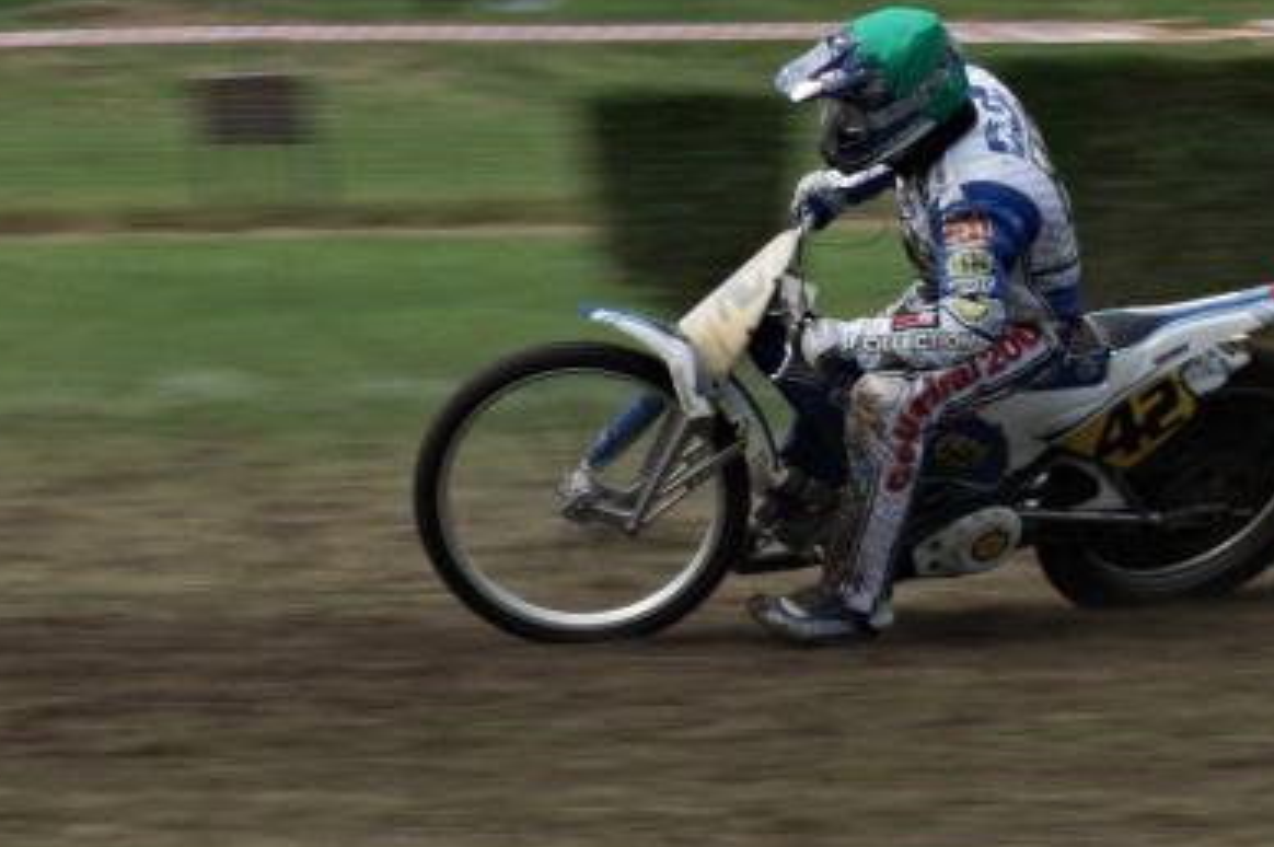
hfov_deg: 6.3
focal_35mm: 325
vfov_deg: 4.2
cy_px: 361
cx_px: 867
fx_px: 11491
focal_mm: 70
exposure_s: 1/250
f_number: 14
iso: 200
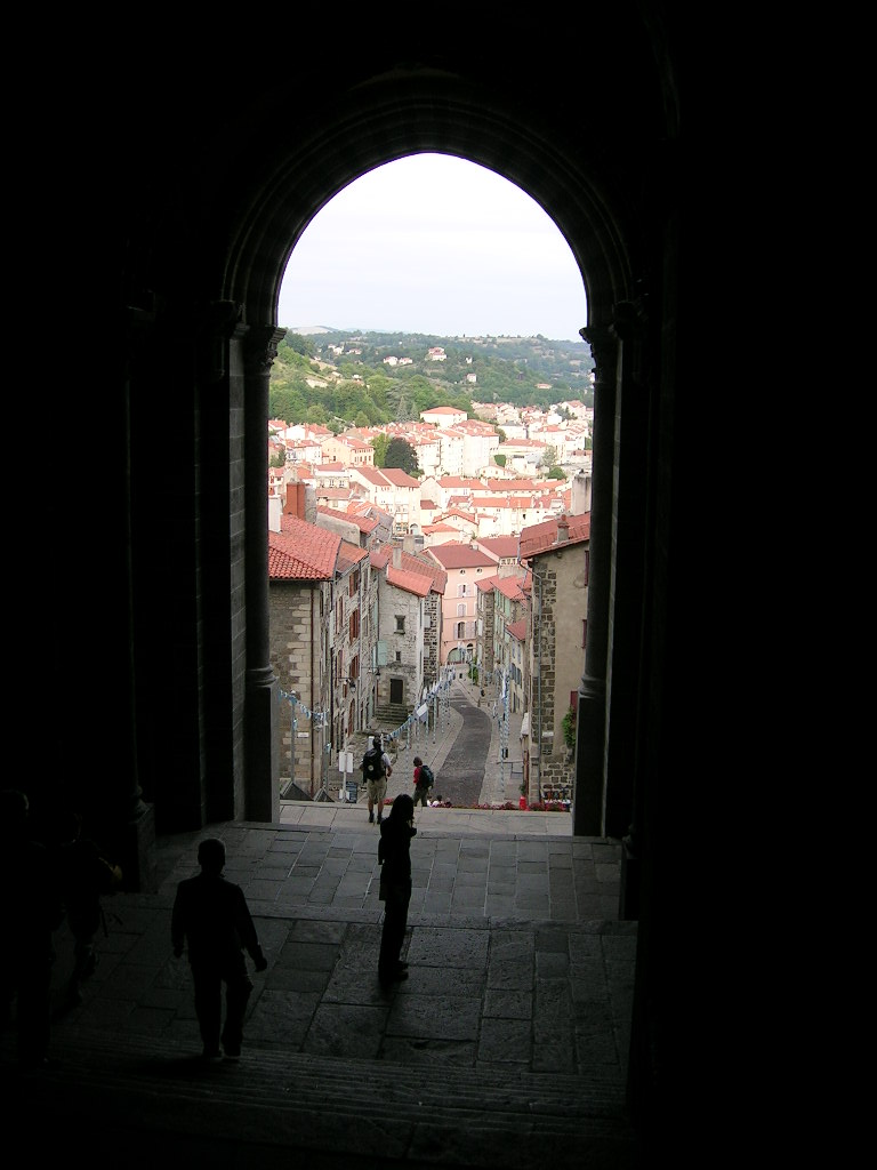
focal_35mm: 35
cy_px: 585
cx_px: 438
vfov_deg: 52.6
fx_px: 1182
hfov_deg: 40.7
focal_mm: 5.4
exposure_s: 1/164
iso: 50
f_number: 2.8
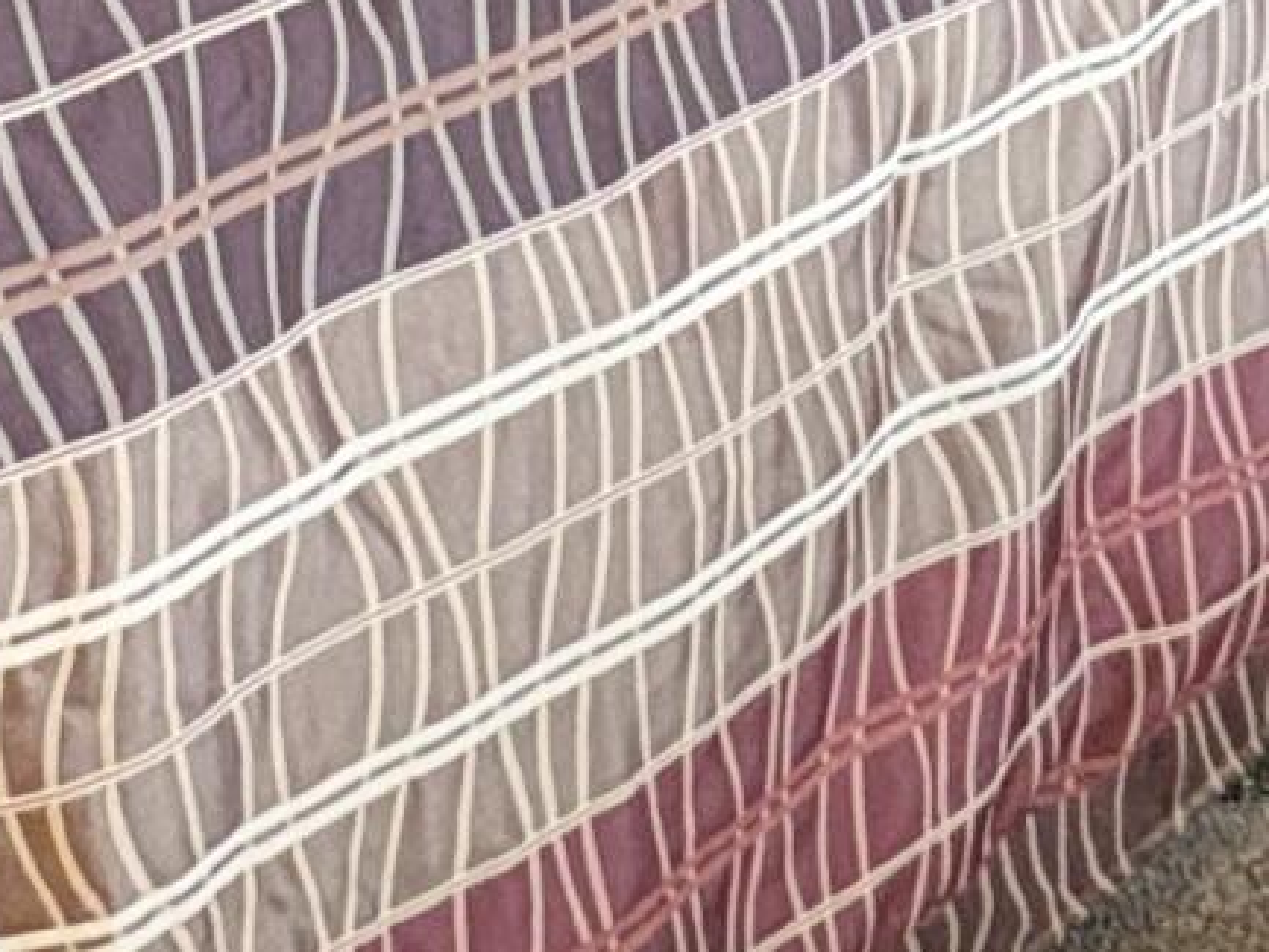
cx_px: 651
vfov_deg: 13.7
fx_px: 3557
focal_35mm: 97
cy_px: -747
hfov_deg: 20.2
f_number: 2.2
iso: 500
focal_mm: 2.22
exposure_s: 1/60
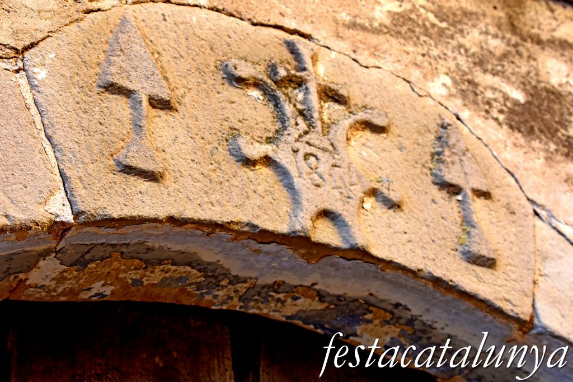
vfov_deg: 20.6
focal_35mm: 66
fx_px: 1050
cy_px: 191
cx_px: 286
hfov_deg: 30.5
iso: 500
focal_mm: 44
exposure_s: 1/200
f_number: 7.1
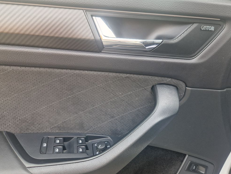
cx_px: 116
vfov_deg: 56.8
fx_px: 160
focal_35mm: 24
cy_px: 86
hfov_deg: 71.6
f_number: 1.8
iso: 80
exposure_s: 1/180
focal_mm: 5.4
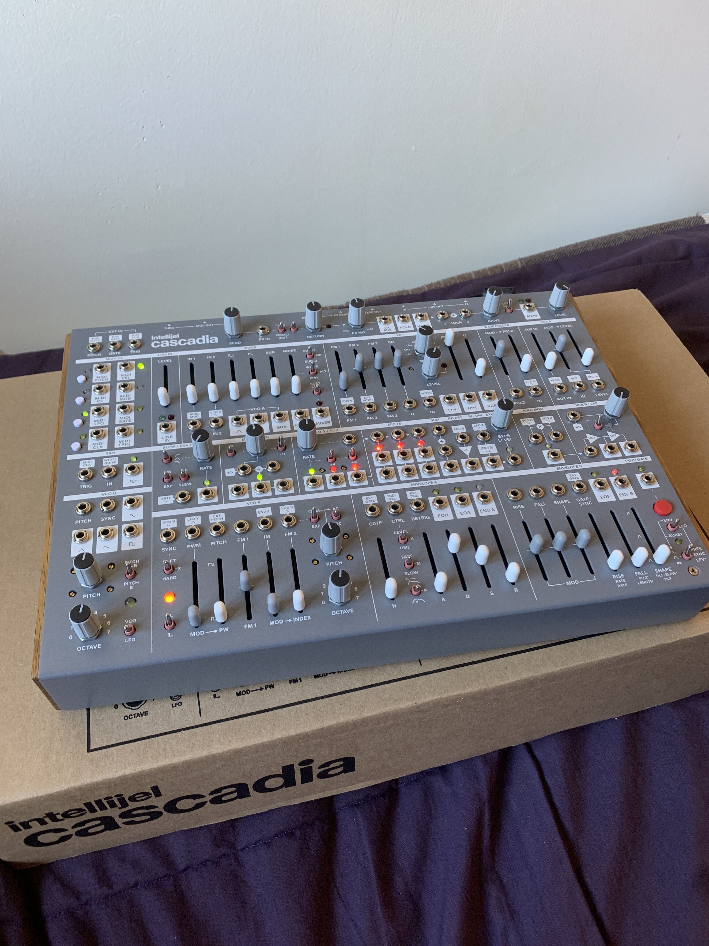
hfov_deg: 53.1
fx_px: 710
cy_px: 473
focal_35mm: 26
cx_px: 354
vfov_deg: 67.3
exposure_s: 1/60
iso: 160
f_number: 1.8
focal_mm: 4.25
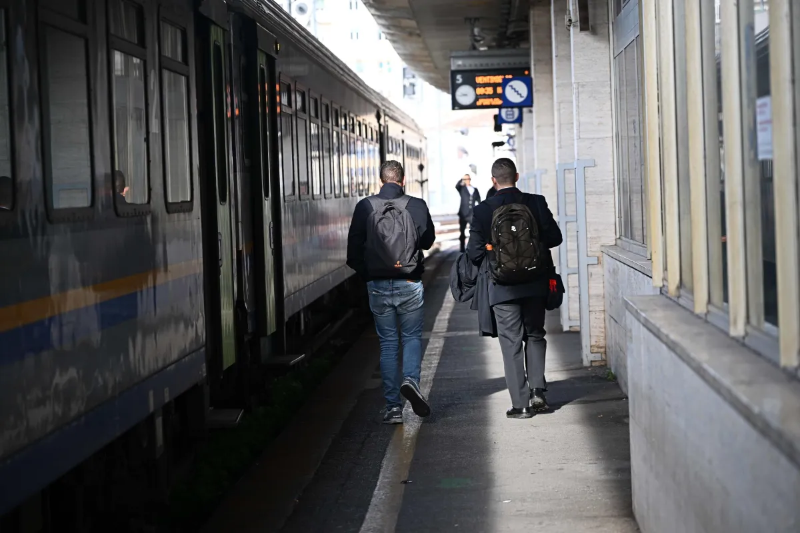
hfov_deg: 17.1
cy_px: 266
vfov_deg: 11.4
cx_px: 400
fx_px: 2666
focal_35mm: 120
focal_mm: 120
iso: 220
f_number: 4
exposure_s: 1/160
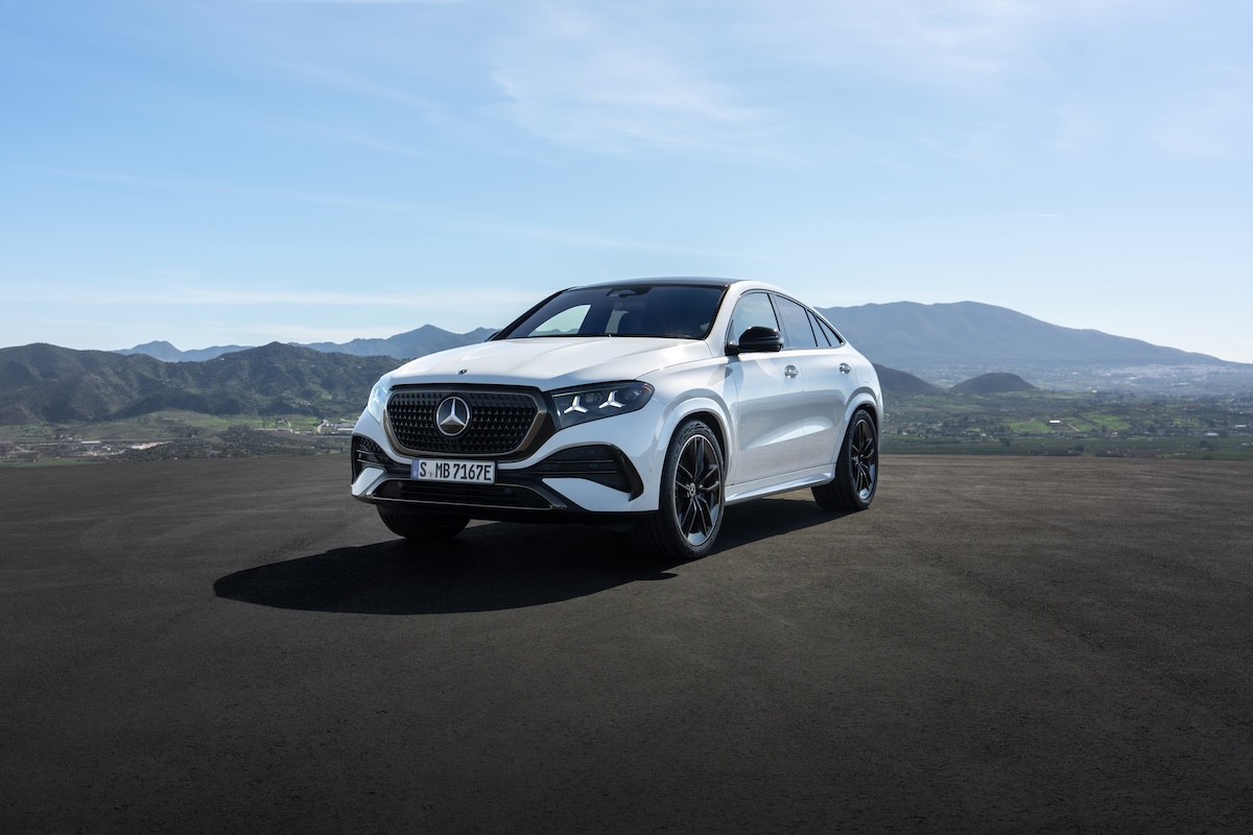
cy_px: 418
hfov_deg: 55.8
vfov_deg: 38.9
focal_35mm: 34
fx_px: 1183
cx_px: 626
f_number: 5.6
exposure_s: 1/320
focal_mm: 34
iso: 100
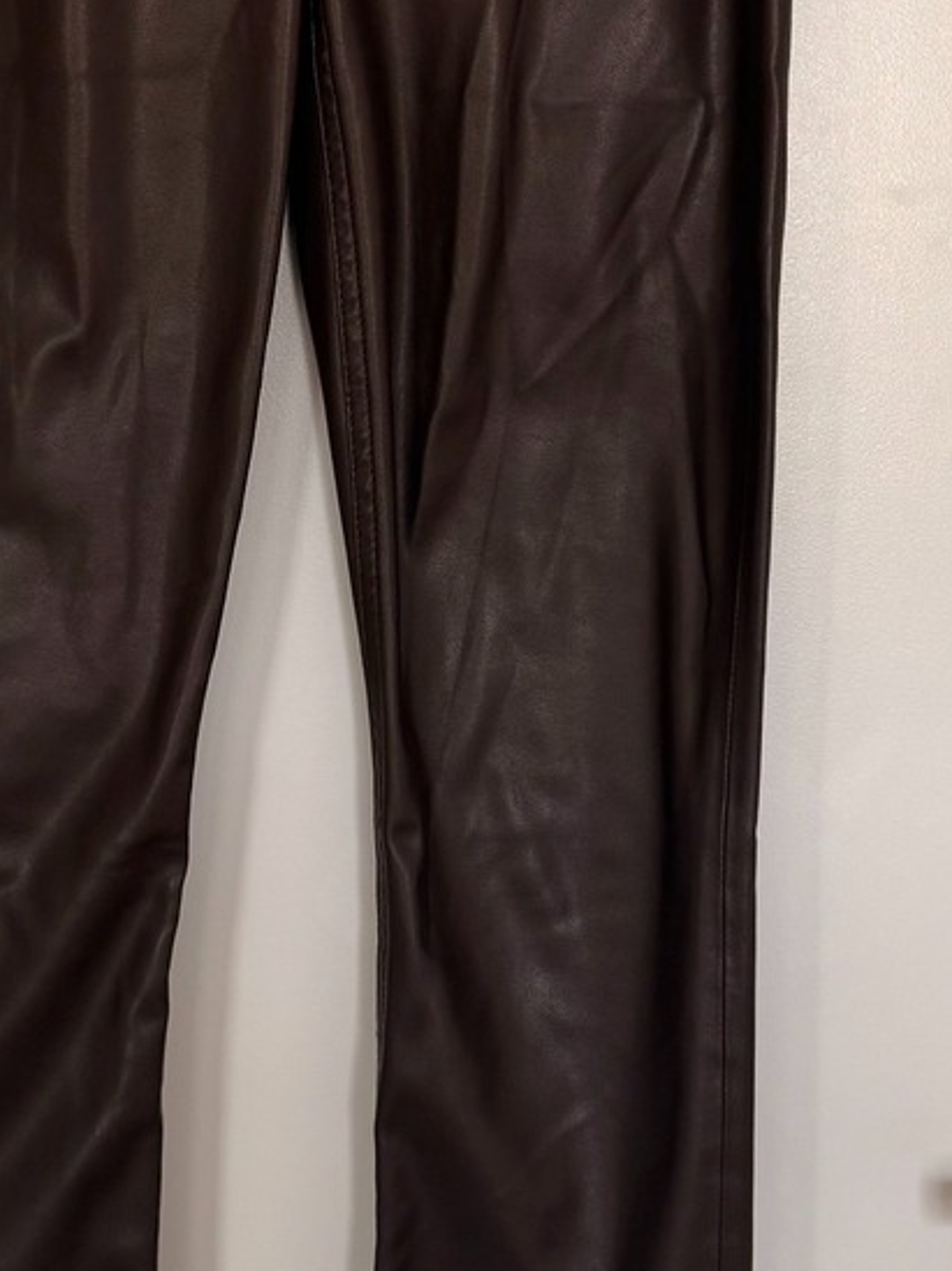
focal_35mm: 70
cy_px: 465
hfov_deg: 20.9
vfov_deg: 27.7
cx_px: 313
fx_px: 2570
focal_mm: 6.76
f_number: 1.78
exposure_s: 1/121
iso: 160
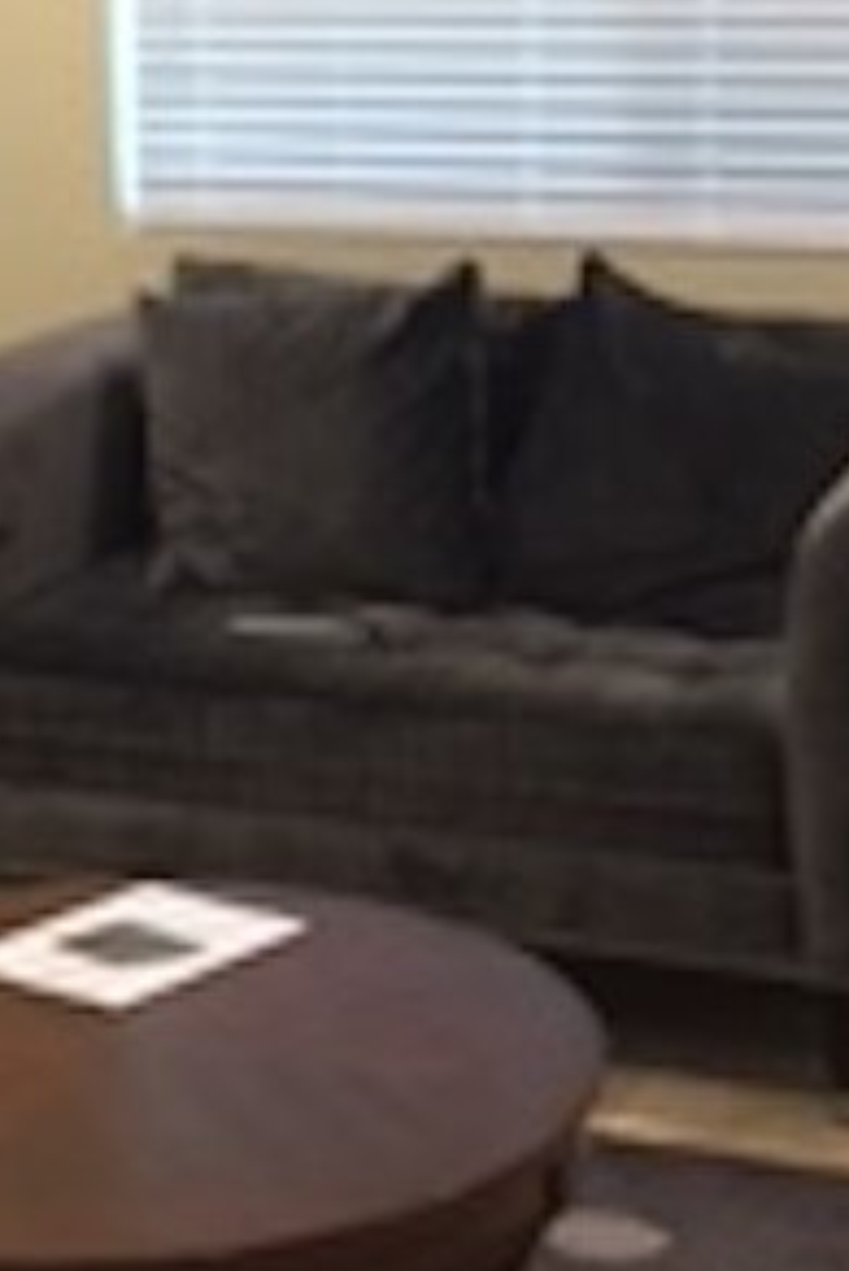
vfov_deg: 22.9
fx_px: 3109
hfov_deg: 15.5
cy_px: 318
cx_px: 242
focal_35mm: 88
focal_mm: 4.15
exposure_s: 1/30
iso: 80
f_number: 2.2
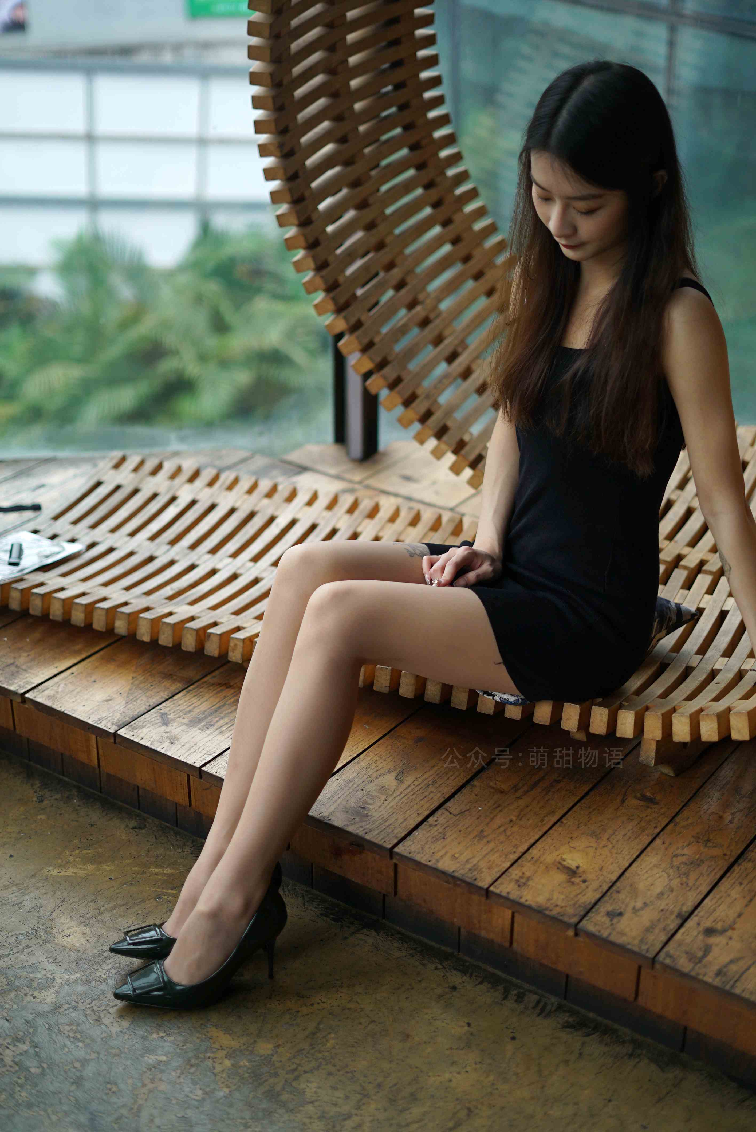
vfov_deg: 39.6
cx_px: 378
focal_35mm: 50
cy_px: 566
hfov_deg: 27.0
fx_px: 1573
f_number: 1.8
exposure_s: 1/1000
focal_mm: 50
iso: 250
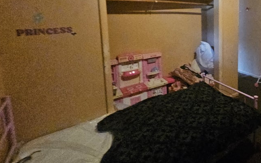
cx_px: 197
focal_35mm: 22
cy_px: 36
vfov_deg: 52.0
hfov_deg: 73.7
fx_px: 157
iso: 1250
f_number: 2.2
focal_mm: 2.2
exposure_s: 1/24
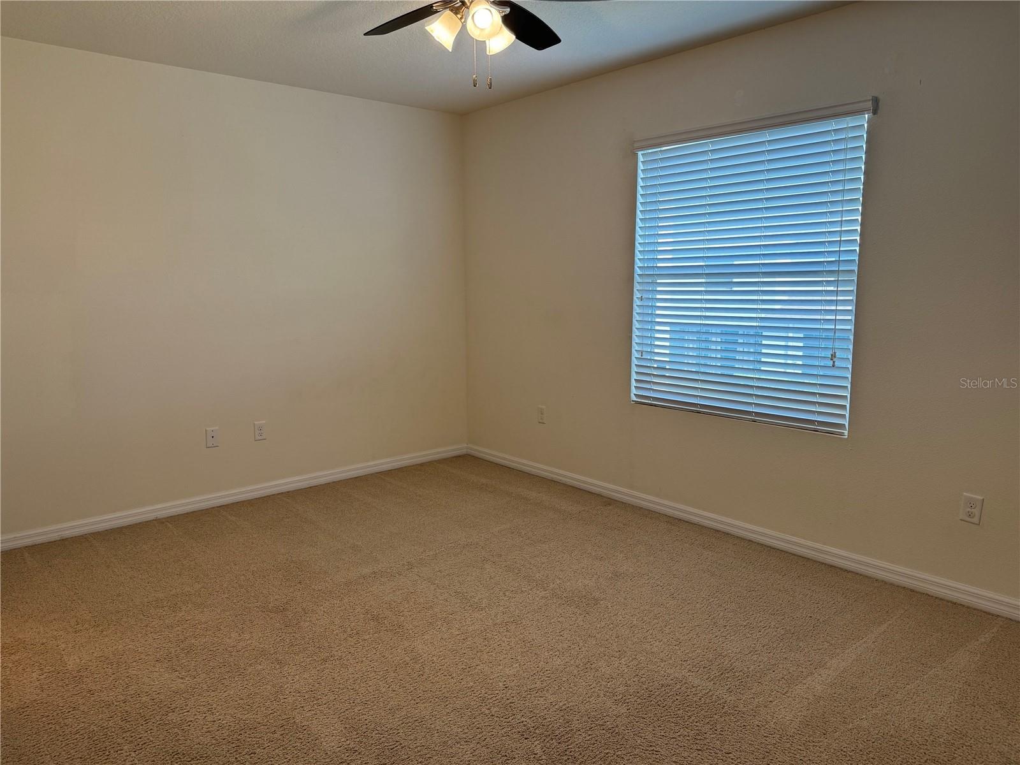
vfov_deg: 56.8
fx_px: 707
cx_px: 510
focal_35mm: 24
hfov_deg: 71.6
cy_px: 382
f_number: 1.78
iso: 100
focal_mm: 6.86
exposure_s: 1/127
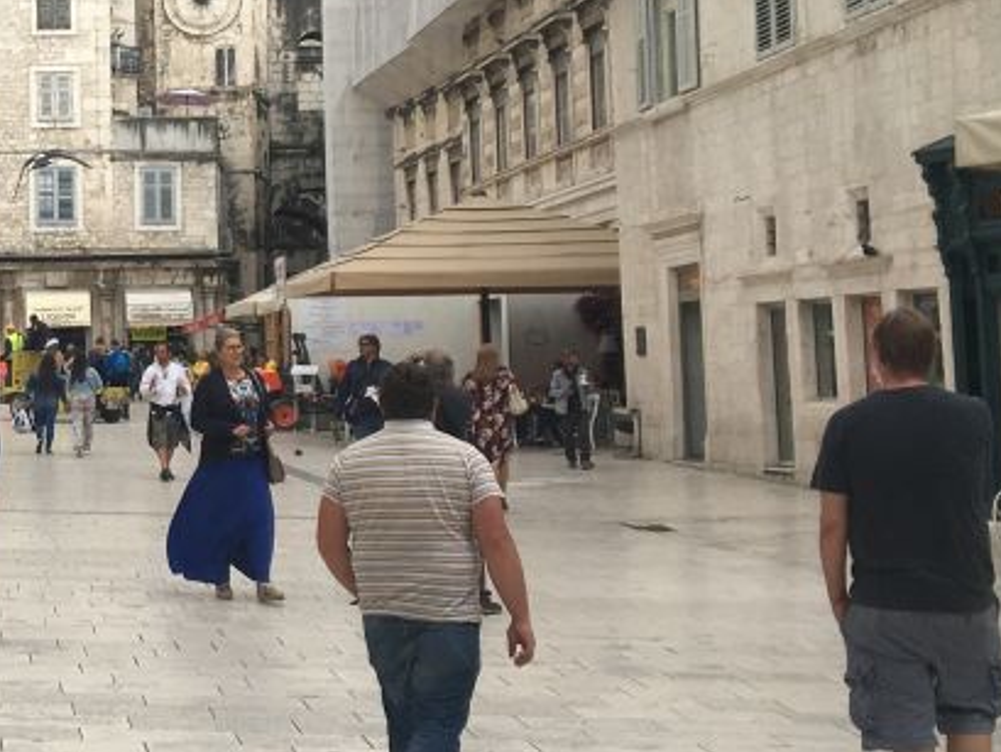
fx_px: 2256
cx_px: -130
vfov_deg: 18.8
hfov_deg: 23.3
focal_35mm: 78
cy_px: 197
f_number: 2.2
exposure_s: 1/630
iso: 25
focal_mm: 4.15
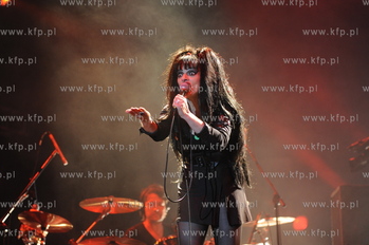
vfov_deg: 6.0
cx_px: 166
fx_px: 2345
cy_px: 132
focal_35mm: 229
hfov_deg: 9.0
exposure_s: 1/200
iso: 1600
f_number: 5
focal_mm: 200
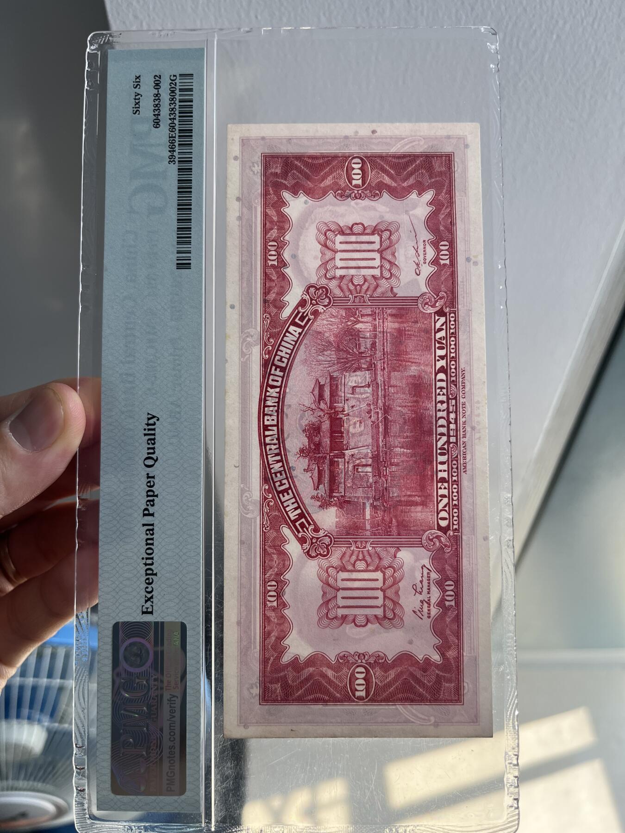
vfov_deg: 67.3
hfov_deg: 53.1
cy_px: 416
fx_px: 626
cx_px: 312
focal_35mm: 26
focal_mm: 5.1
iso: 64
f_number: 1.6
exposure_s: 1/158
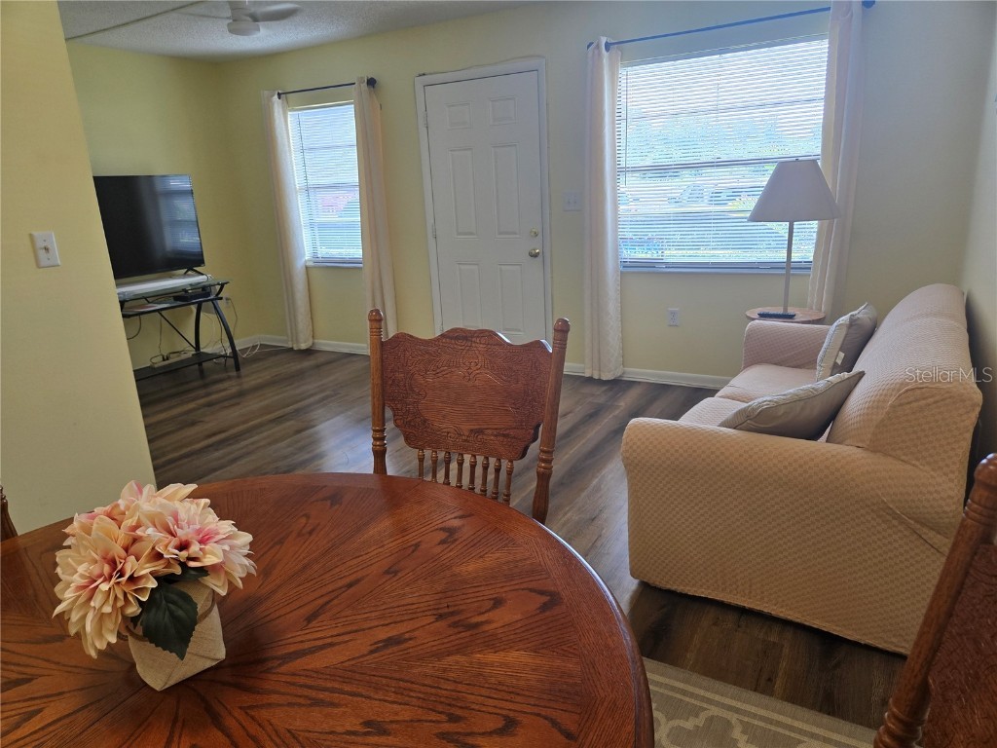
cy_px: 374
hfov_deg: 73.9
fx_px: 662
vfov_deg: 58.9
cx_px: 498
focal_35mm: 23
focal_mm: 5.4
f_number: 1.8
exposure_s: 1/120
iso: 80
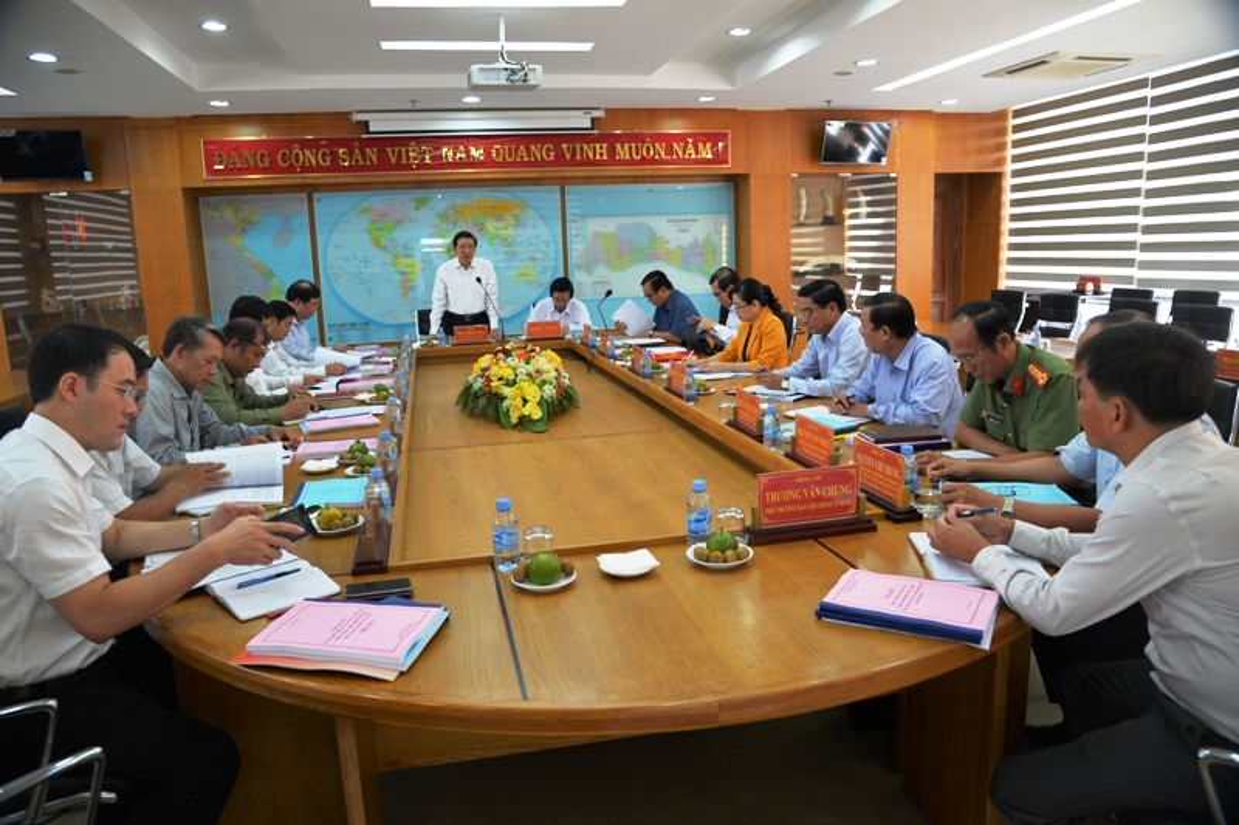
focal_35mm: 24
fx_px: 826
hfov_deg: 73.8
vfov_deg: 53.1
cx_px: 620
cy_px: 412
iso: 1000
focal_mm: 24
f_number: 5
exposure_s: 1/100
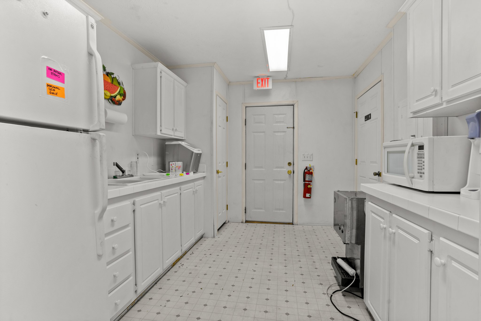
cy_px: 160
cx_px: 240
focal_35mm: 17
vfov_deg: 70.4
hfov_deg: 93.3
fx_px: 227
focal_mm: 17
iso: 250
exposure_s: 1/4
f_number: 8
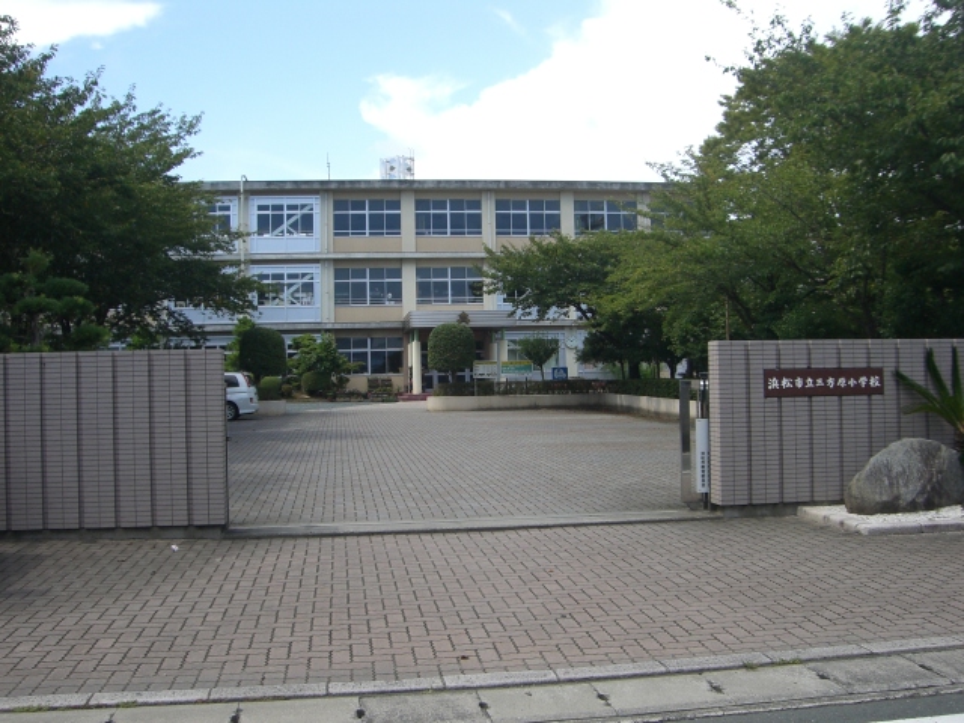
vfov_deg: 37.7
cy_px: 362
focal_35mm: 38
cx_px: 482
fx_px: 1058
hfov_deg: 49.0
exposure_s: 1/320
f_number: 4.3
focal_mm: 6.2
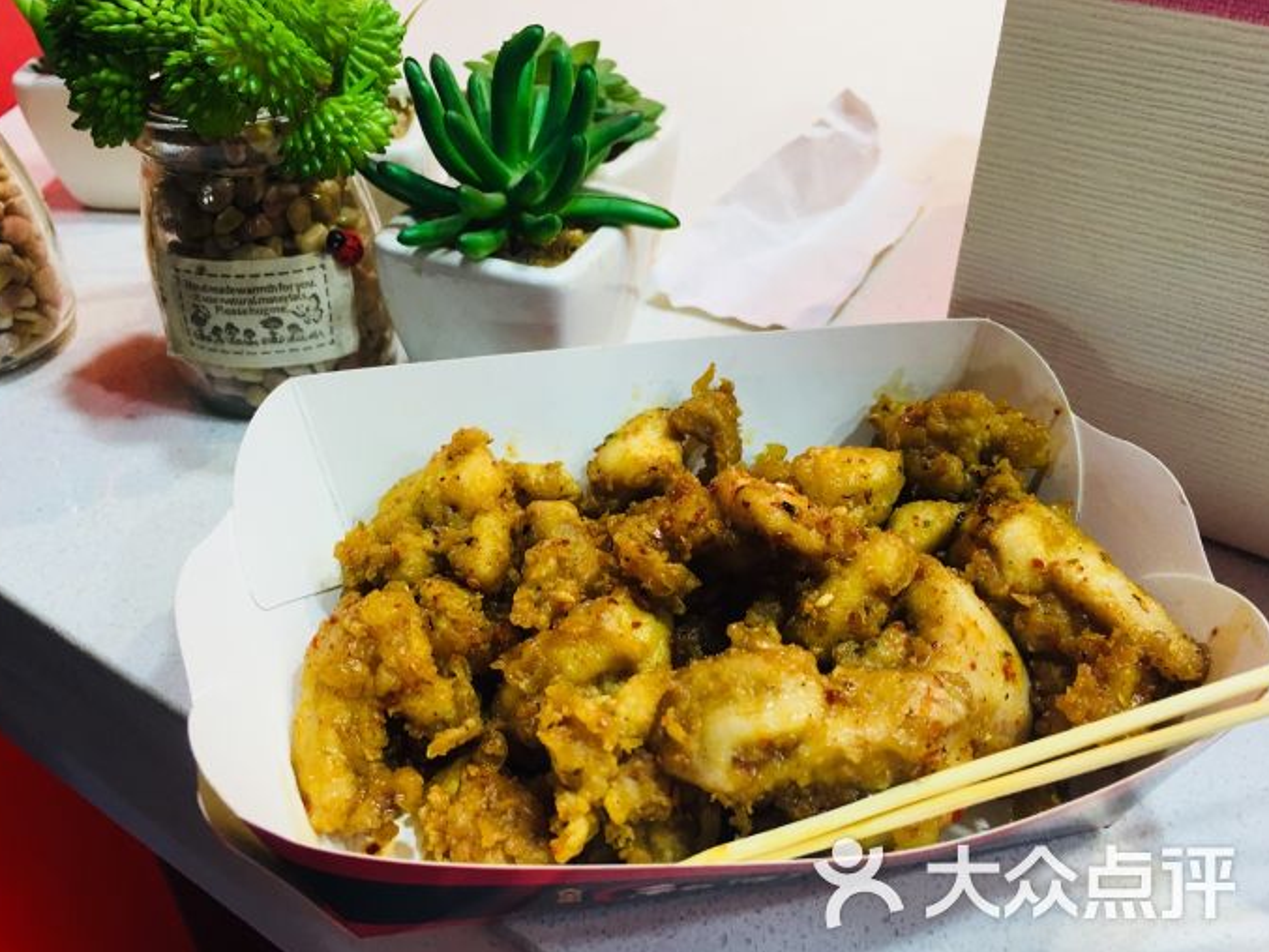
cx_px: 628
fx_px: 1100
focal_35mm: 30
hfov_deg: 60.0
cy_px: 488
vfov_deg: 46.8
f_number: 2.2
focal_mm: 4.15
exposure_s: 1/17
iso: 40
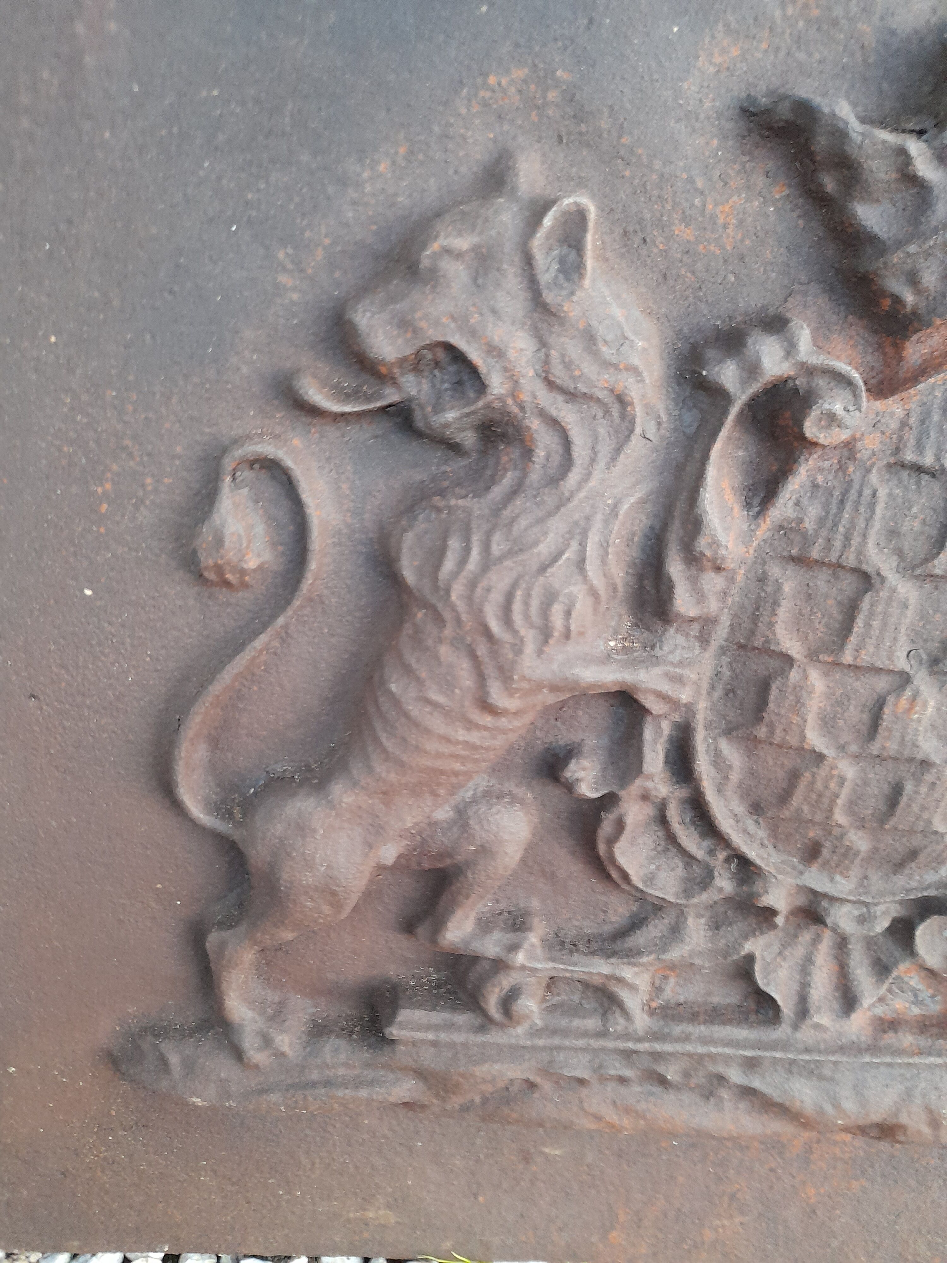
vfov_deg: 69.4
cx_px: 474
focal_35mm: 25
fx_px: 912
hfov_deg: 54.9
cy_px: 632
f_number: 2
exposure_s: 1/24
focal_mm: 4.6
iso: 400
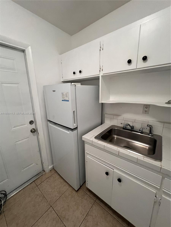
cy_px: 114
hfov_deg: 89.9
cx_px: 86
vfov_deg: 106.2
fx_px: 86
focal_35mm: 13
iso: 250
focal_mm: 1.57
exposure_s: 1/66
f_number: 1.8
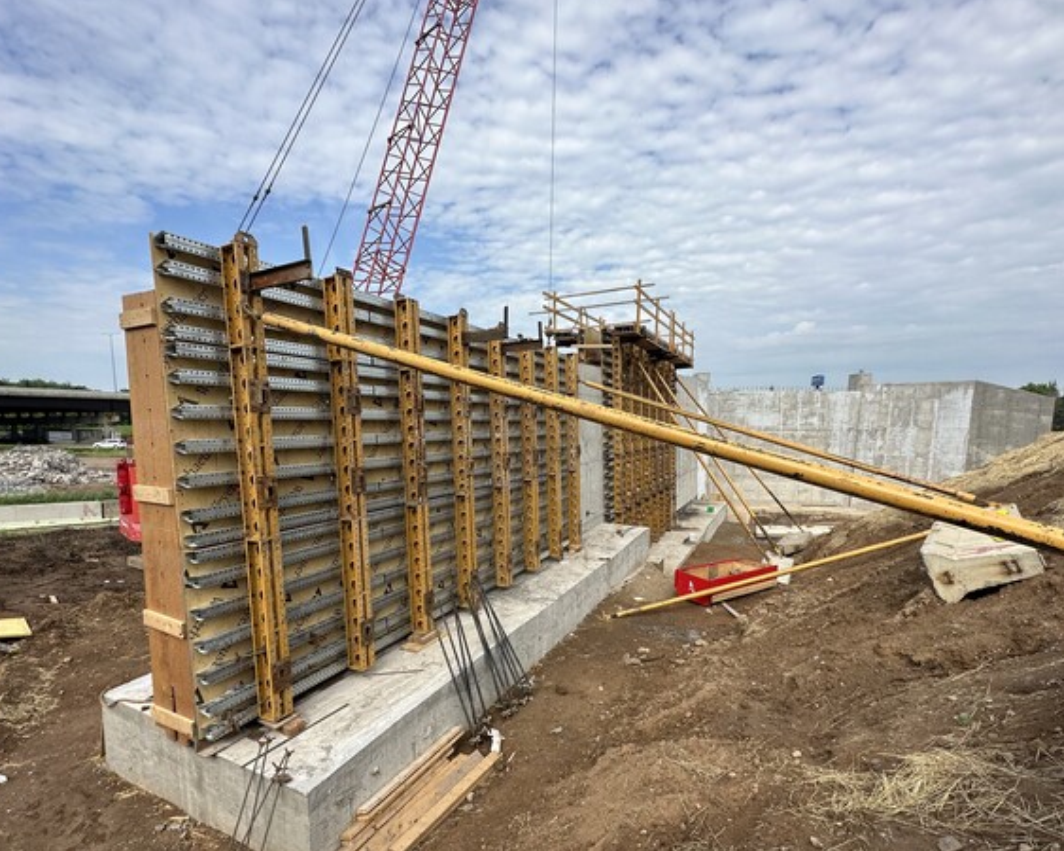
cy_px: 485
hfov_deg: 89.6
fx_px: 535
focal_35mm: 17
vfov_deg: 76.5
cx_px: 516
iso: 40
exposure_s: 1/1511
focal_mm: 2.22
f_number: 2.2
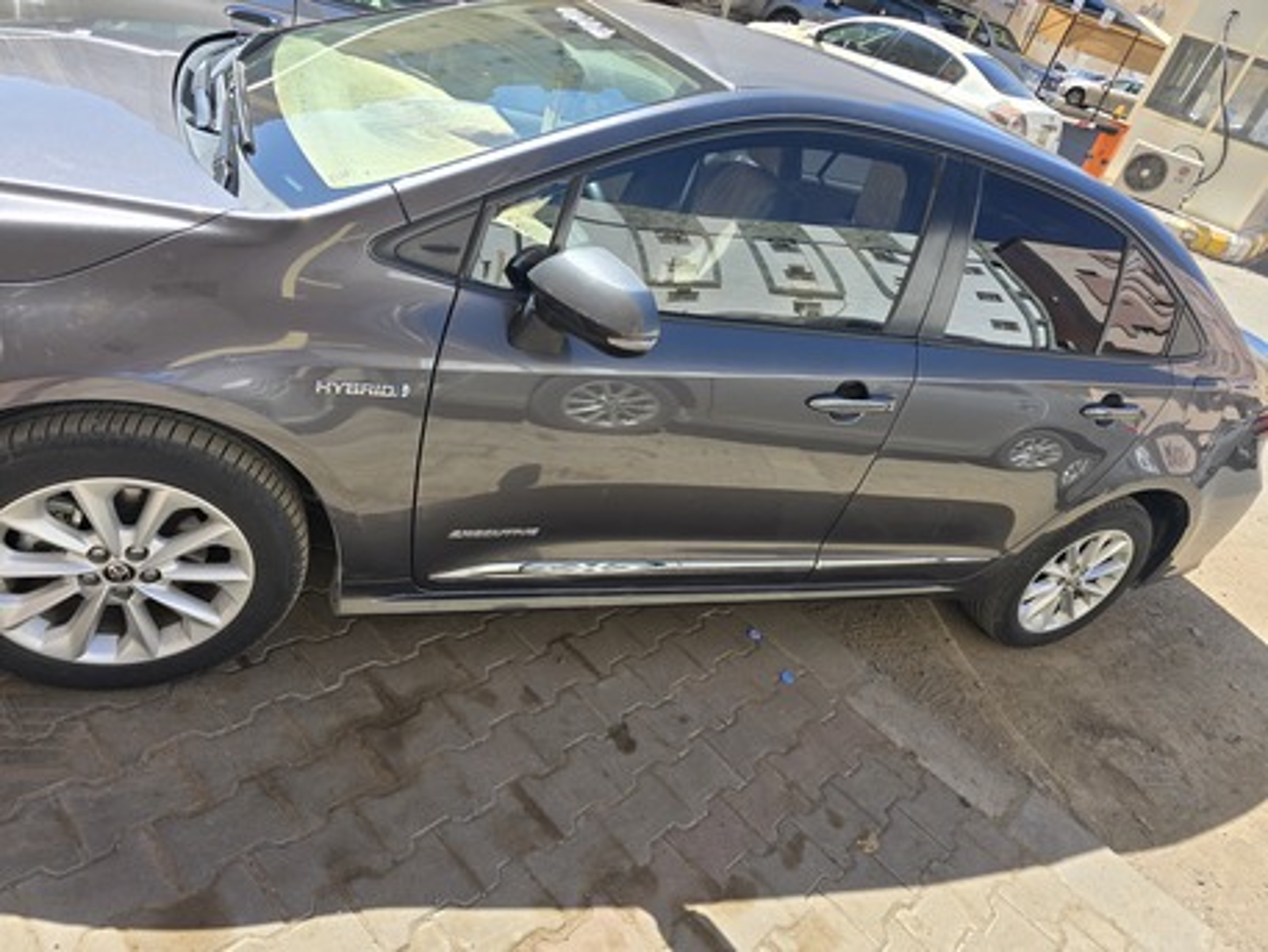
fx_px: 843
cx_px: 634
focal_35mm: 23
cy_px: 476
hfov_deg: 73.9
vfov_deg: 58.9
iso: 12
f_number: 1.7
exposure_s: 1/279
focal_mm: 6.3
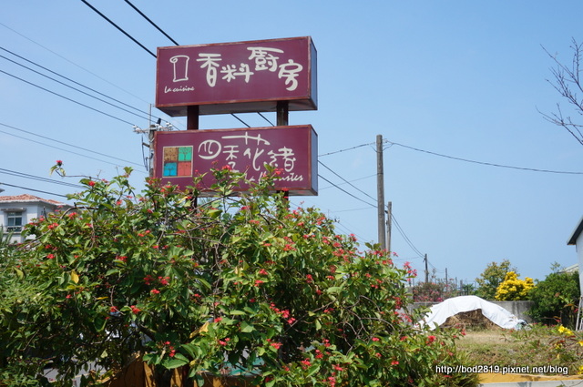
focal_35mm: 38
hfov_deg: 51.3
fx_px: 607
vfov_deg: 35.4
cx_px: 292
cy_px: 194
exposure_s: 1/125
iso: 200
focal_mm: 25
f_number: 16
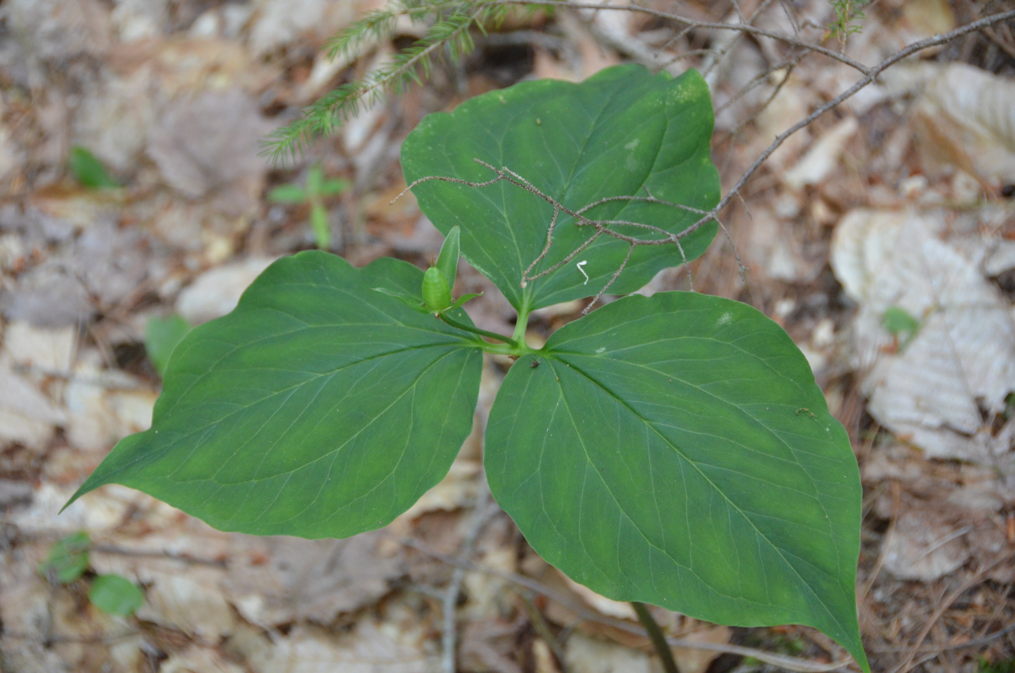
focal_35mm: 142
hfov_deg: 14.4
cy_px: 336
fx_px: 4009
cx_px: 508
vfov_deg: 9.6
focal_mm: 95
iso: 1600
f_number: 5.3
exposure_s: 1/125
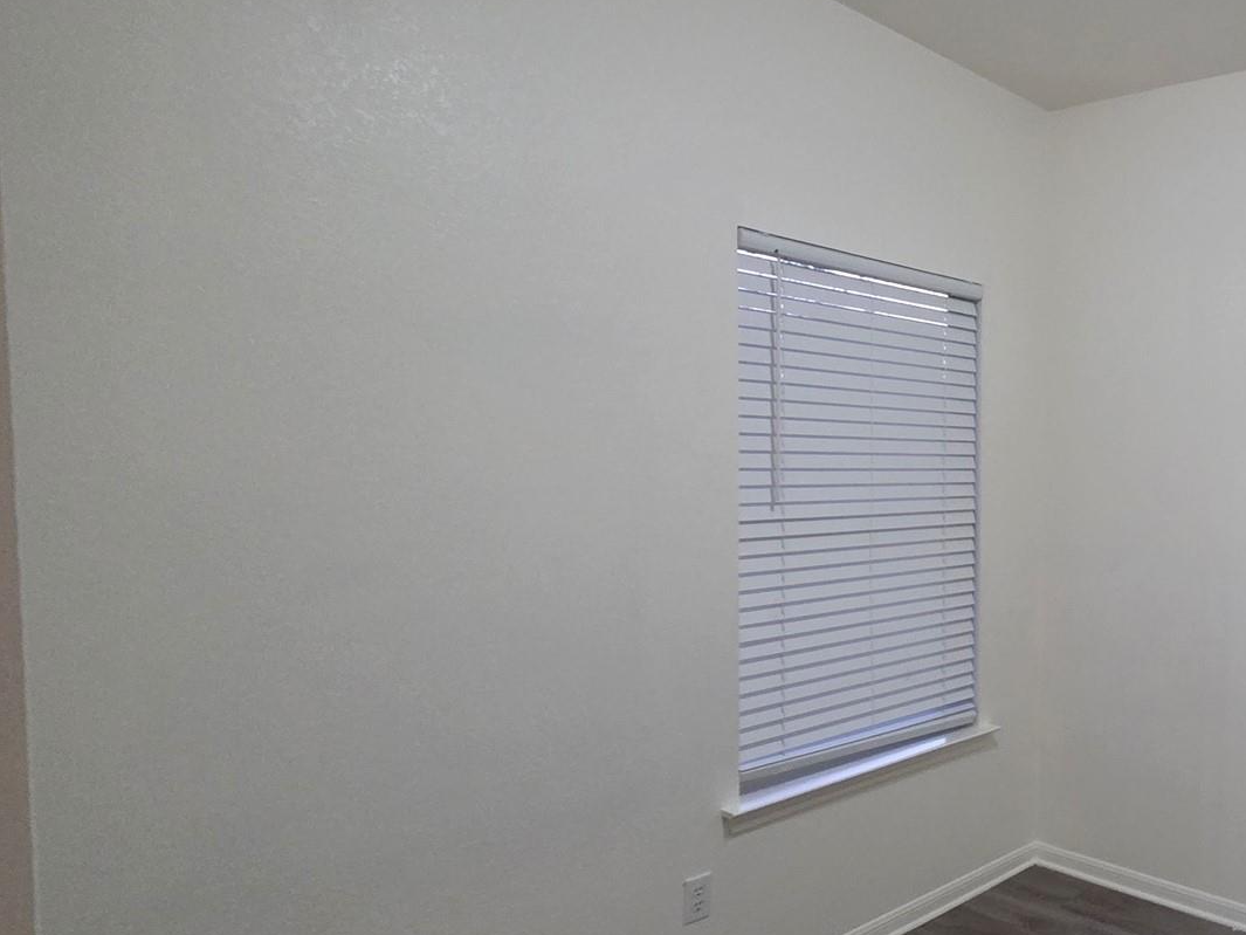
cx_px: 1178
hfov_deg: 56.9
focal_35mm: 25
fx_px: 900
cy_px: 529
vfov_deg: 54.7
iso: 500
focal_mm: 2.2
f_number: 1.9
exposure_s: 1/60
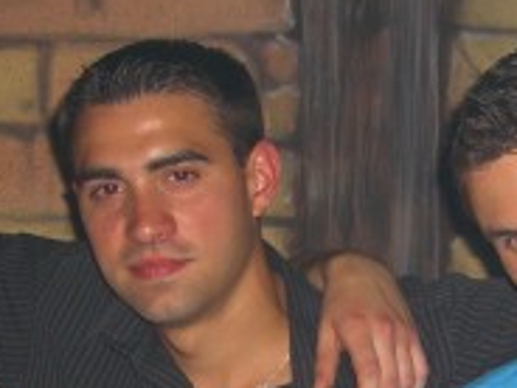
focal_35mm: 124
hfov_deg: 15.8
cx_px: 377
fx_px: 1852
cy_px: 467
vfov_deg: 11.7
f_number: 2.8
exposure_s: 1/60
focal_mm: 7.9
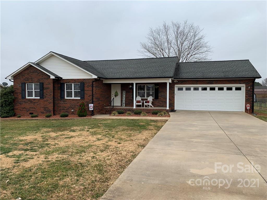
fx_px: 201
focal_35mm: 26
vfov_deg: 53.1
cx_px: 134
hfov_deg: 67.3
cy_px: 100
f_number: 1.8
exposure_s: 1/433
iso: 25
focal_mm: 4.25
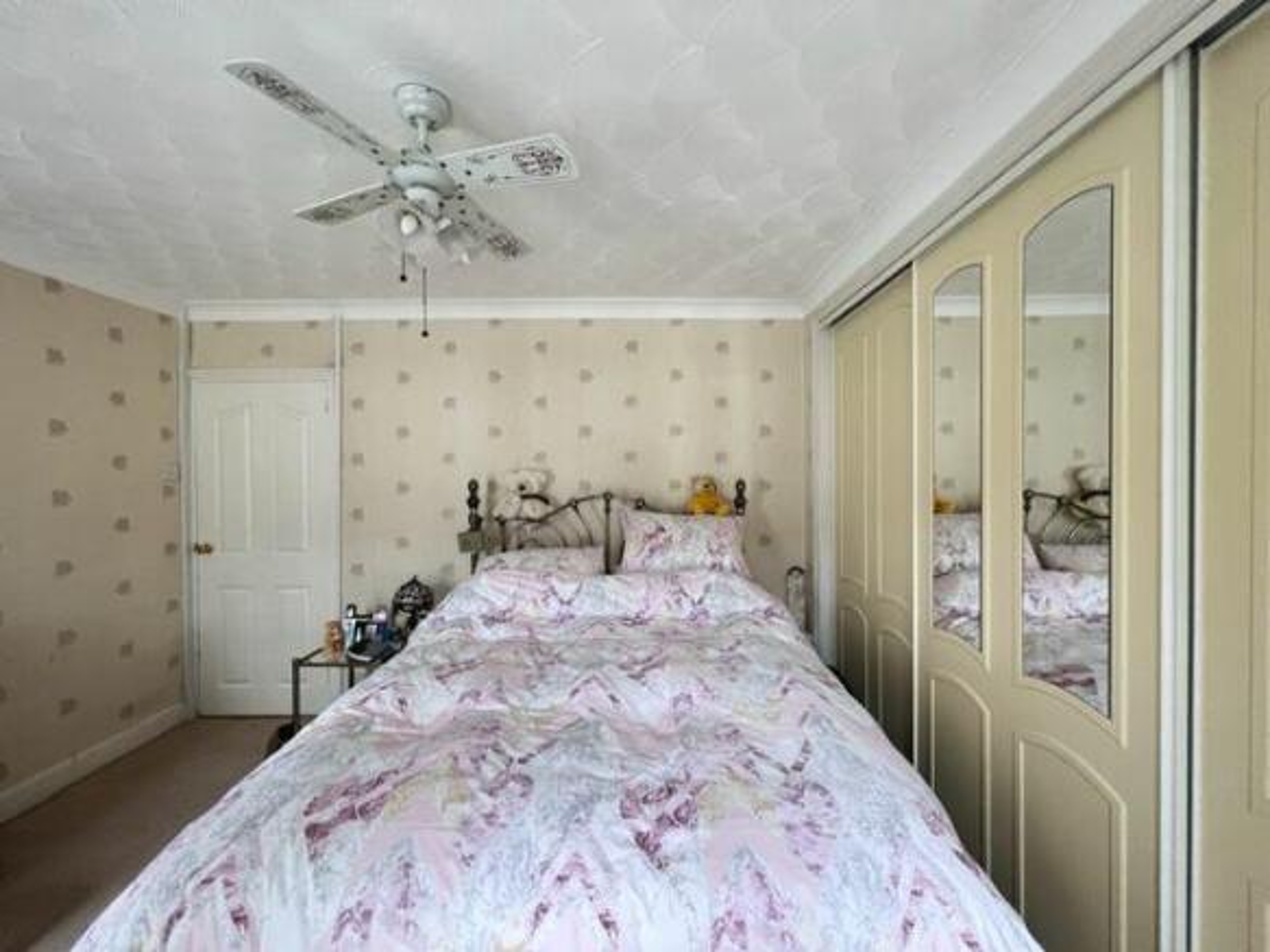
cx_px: 635
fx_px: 477
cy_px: 476
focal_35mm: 13
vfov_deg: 89.9
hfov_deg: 106.2
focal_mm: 1.57
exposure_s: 1/99
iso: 200
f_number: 1.8
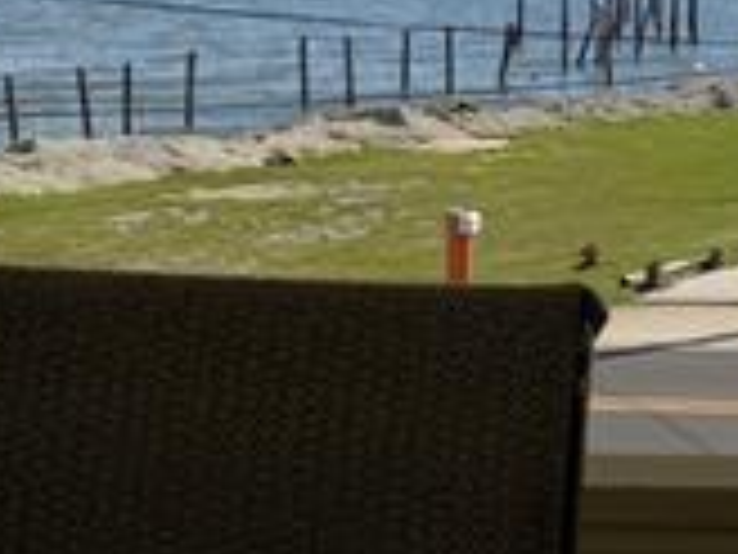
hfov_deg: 17.2
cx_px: 652
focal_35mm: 113
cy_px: 95
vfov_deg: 13.0
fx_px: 2409
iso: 20
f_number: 1.8
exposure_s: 1/3322
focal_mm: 3
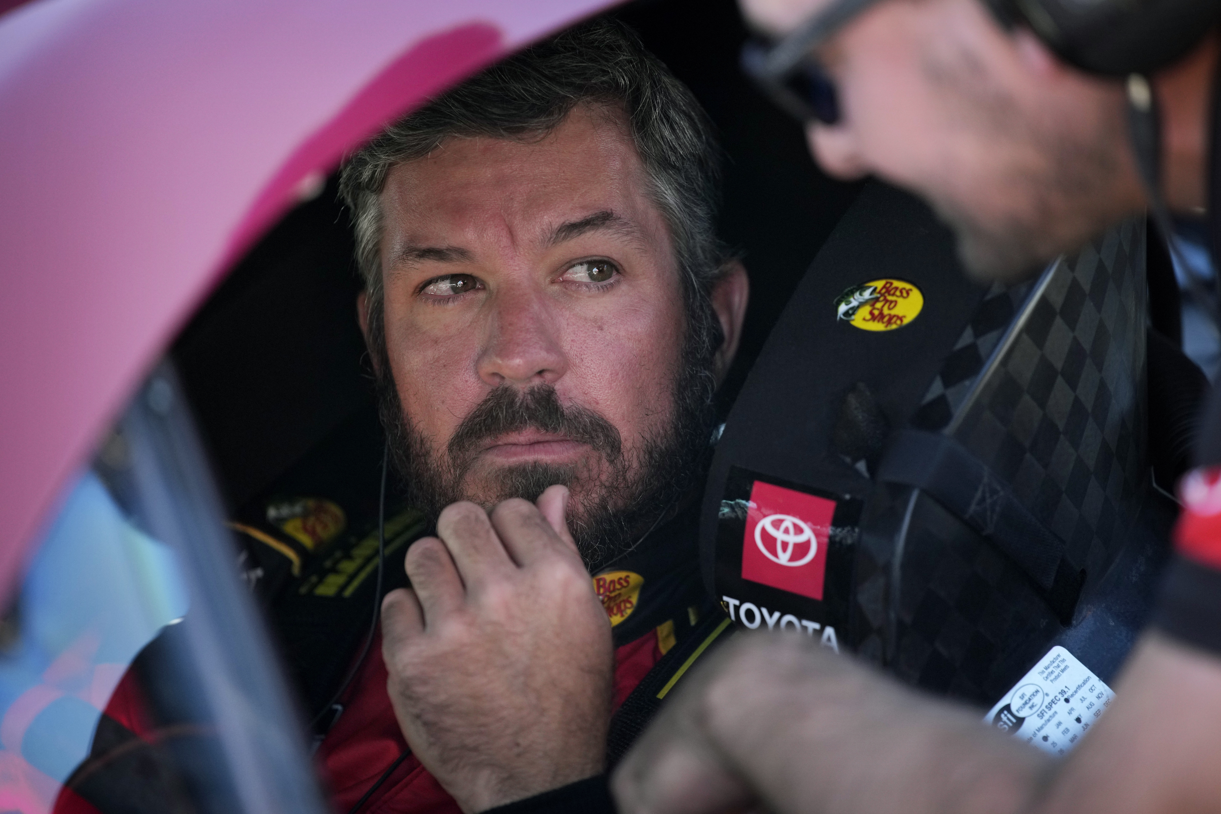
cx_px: 610
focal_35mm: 197
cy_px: 407
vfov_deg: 7.0
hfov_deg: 10.4
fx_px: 6681
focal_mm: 197
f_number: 2.8
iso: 1600
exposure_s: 1/1250
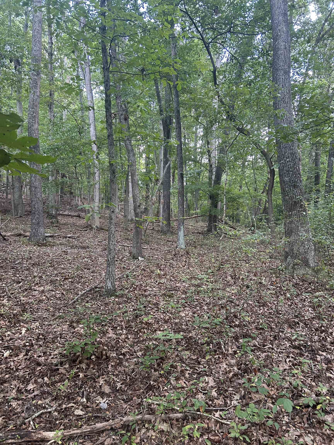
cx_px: 167
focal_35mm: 26
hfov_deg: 53.1
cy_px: 222
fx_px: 334
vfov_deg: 67.3
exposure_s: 1/60
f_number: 1.5
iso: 200
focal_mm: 5.7
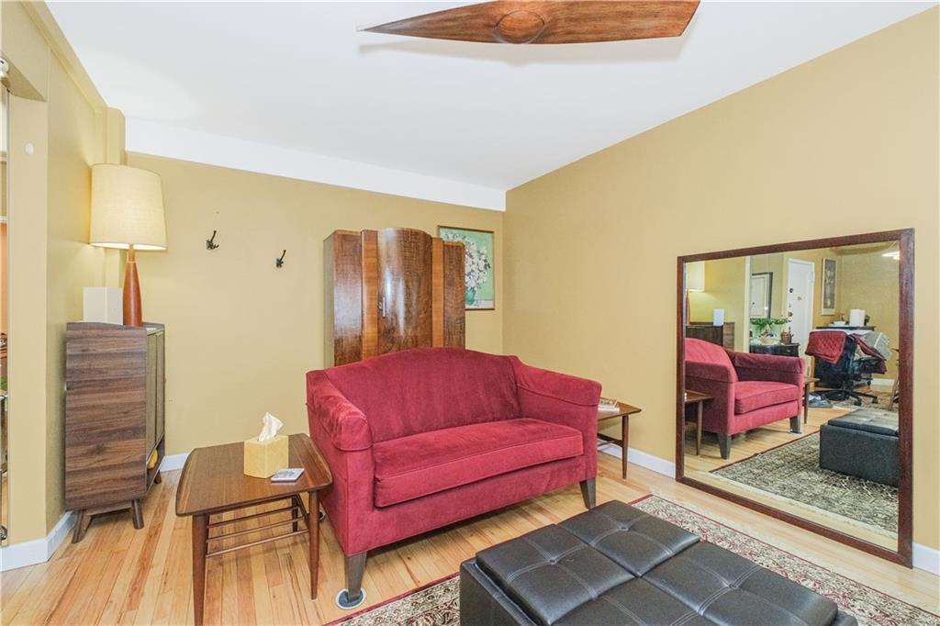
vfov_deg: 77.3
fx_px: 392
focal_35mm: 15
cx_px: 470
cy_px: 313
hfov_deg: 100.4
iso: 2000
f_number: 7.1
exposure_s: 1/80
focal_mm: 10
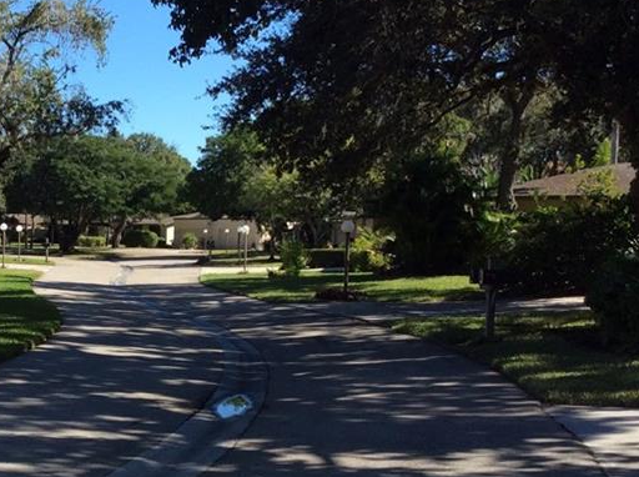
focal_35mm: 66
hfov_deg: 28.3
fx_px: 1216
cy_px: 320
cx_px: 66
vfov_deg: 22.1
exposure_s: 1/853
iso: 32
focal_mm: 3.3
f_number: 2.4
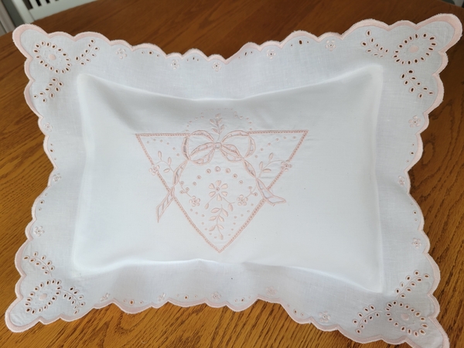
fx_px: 349
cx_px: 232
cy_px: 174
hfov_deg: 67.3
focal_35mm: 26
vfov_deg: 53.1
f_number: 1.8
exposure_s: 1/119
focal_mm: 5.4
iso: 64
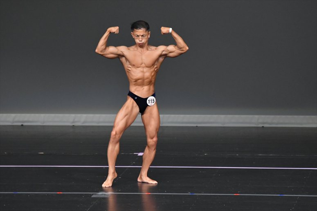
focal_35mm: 315
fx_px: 2772
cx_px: 158
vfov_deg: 4.4
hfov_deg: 6.5
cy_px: 106
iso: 4000
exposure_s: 1/400
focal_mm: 210
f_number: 5.6
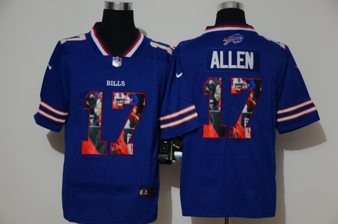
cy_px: 112
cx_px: 169
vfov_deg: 18.1
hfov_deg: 27.0
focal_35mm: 75
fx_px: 703
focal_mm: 50
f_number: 4.8
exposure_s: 2
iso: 100
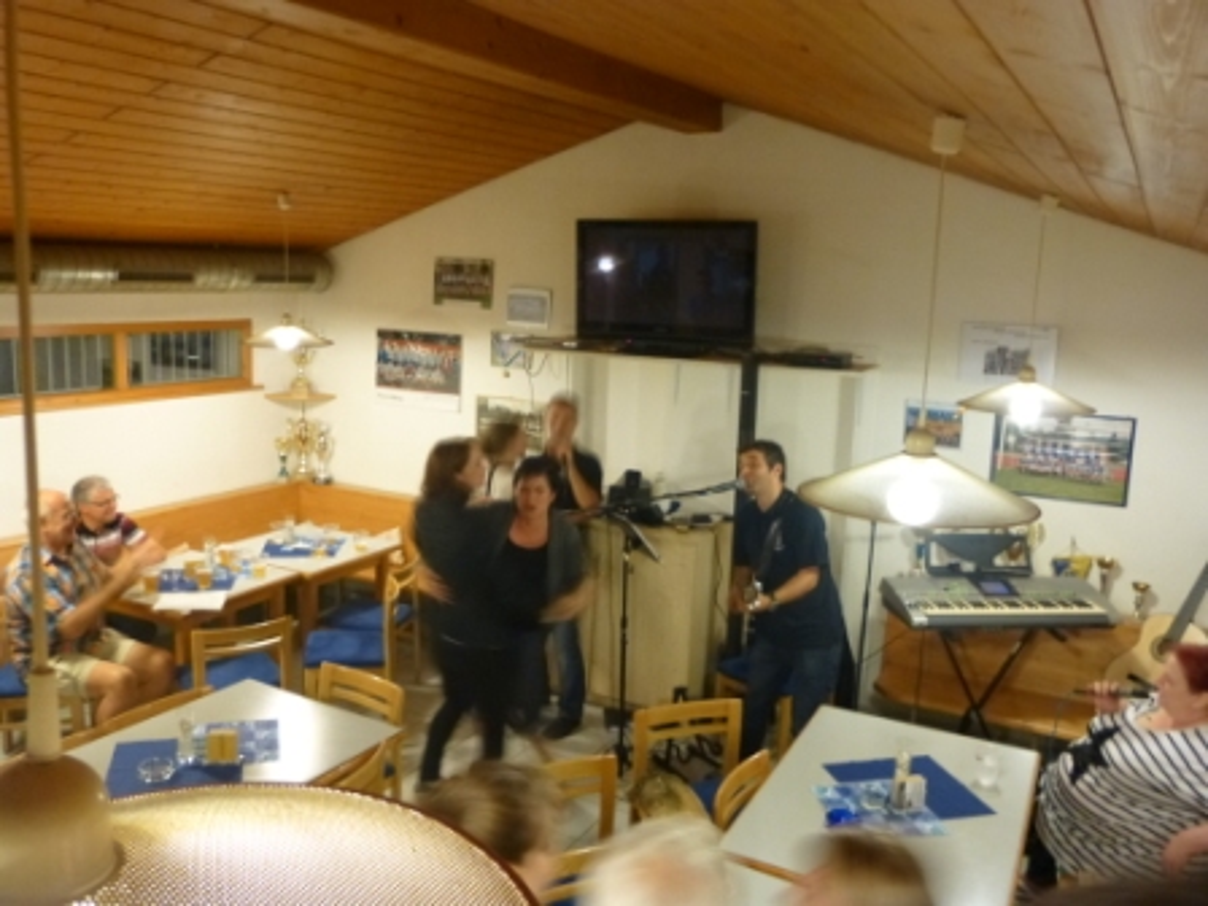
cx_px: 604
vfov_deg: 48.2
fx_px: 1012
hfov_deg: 61.7
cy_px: 453
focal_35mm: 29
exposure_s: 1/5
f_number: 3.3
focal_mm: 5.2
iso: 400
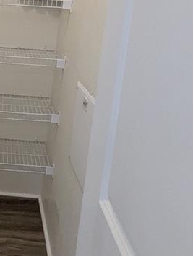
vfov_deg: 41.9
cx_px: -14
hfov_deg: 29.9
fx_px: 327
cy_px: 71
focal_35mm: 44
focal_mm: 1.95
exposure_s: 1/120
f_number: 2.2
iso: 543
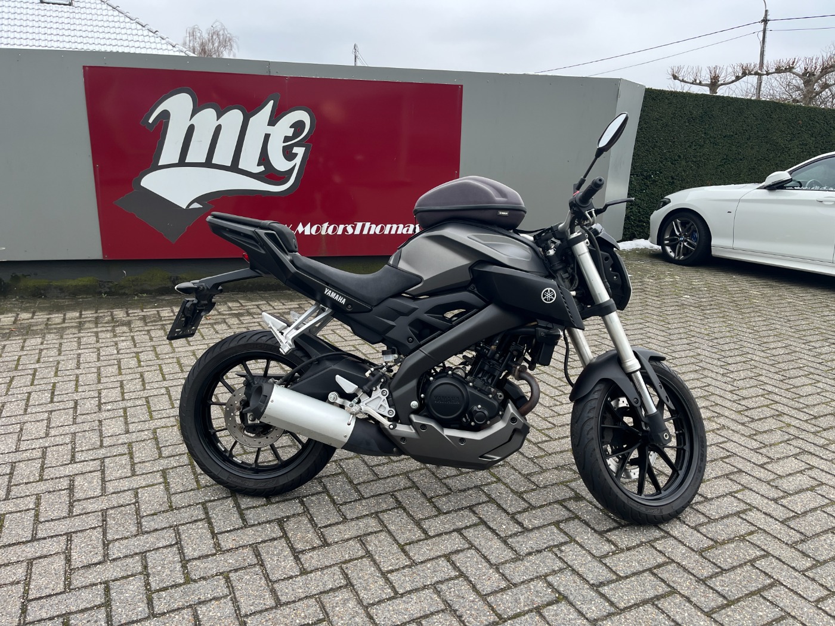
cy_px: 313
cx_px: 418
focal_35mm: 26
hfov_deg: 67.3
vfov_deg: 53.1
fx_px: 627
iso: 50
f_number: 1.6
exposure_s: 1/121
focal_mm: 5.1
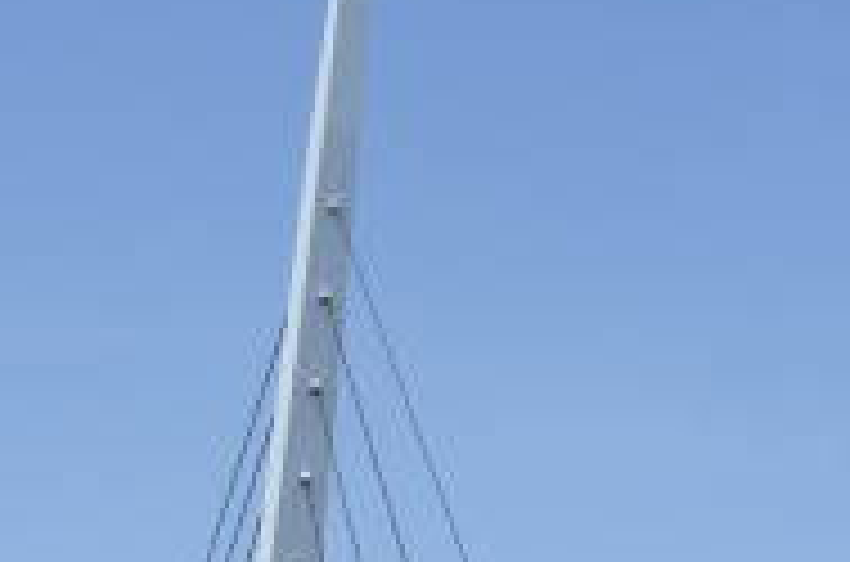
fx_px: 2513
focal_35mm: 107
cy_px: 816
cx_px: 351
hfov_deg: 19.2
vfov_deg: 12.2
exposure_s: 1/250
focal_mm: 21
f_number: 11
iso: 200
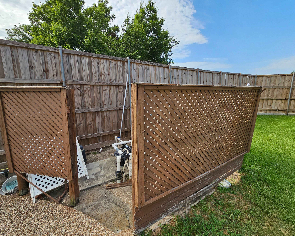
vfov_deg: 88.0
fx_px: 122
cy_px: 116
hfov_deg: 100.6
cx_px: 138
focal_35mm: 14
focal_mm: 2.2
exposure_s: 1/1449
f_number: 2.2
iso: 50
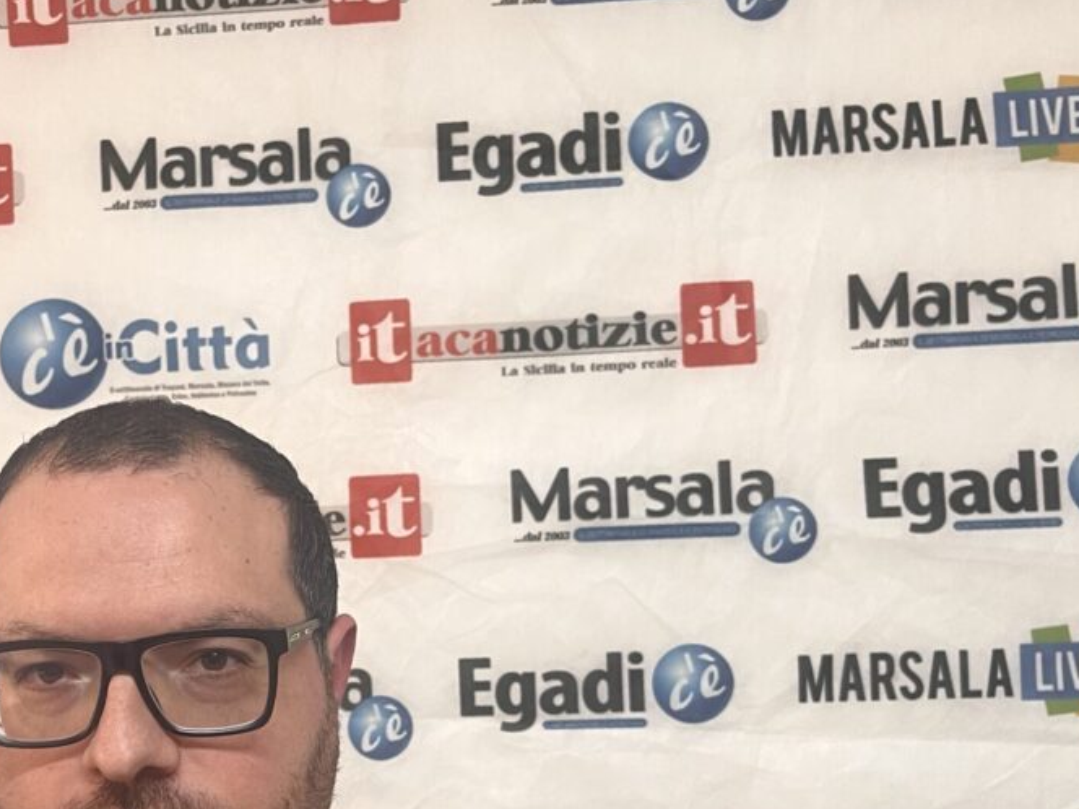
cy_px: 569
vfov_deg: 30.5
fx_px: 1465
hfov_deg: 39.6
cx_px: 306
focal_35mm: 47
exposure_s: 1/50
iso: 80
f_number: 1.6
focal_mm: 5.1
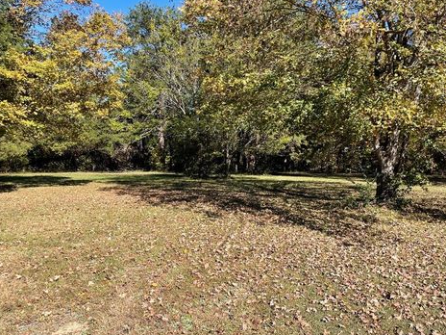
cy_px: 172
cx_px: 237
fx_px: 361
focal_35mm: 28
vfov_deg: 49.7
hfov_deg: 63.4
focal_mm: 4.2
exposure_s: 1/1595
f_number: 1.6
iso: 32
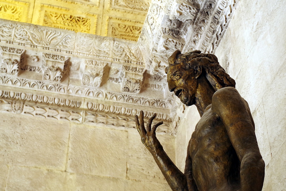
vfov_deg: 18.2
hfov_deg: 27.0
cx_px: 143
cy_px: 96
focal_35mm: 75
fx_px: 596
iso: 800
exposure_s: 1/20
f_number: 6.3
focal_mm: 50
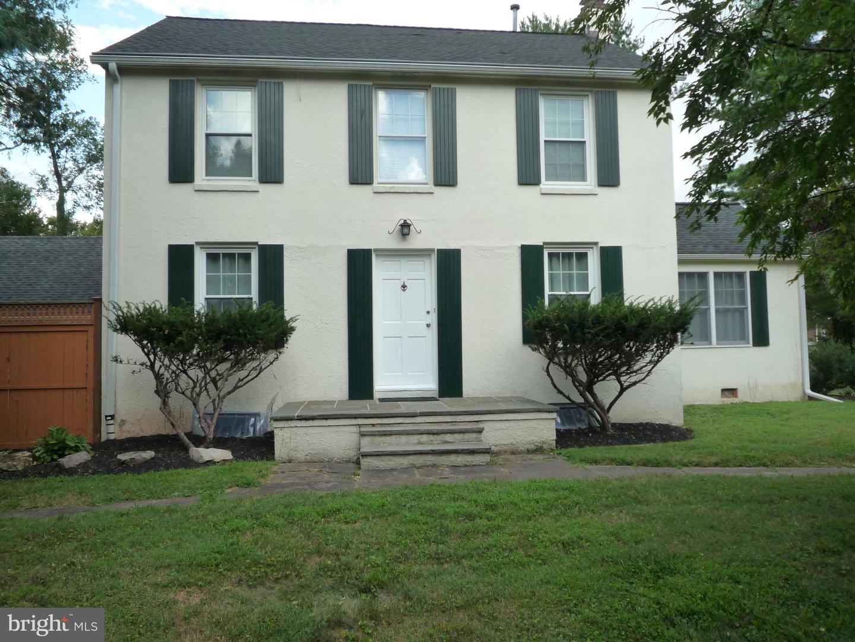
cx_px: 428
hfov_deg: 69.4
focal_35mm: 25
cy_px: 321
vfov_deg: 54.9
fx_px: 617
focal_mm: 4.4
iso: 160
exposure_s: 1/320
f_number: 2.8
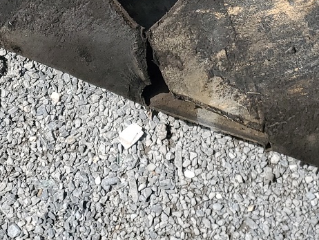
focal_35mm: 90
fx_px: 830
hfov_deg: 21.7
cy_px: -127
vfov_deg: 15.1
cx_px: 102
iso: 50
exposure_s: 1/2500
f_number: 1.5
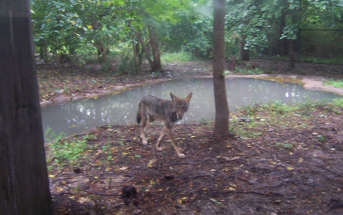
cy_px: 104
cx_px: 175
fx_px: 337
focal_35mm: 36
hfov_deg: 54.0
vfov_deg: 35.3
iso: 140
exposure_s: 1/30
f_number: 3.4
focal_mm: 5.5
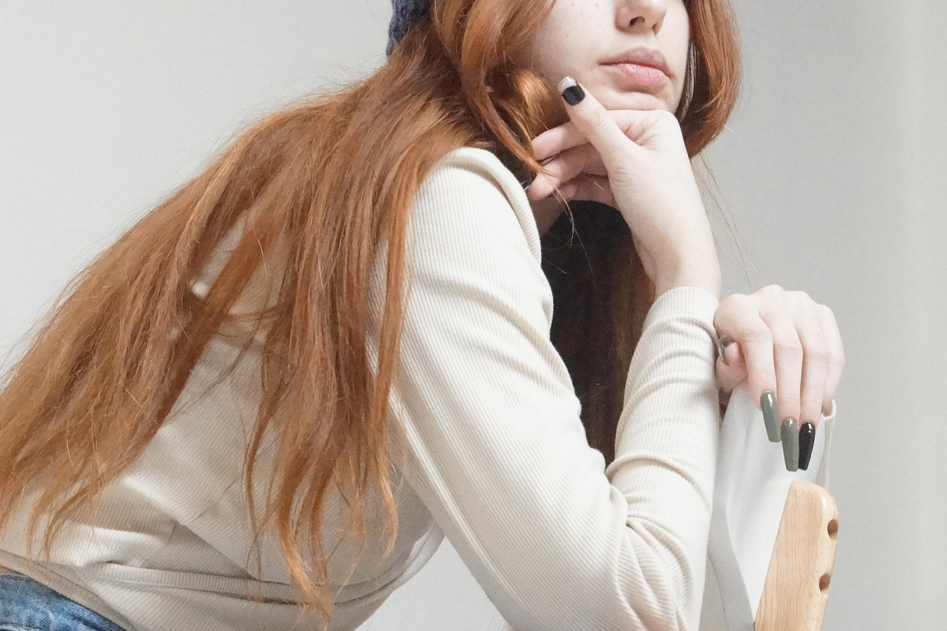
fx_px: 2709
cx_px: 635
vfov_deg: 13.3
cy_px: 231
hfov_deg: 19.8
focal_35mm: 103
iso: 6400
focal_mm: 40
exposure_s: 1/125
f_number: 5.6
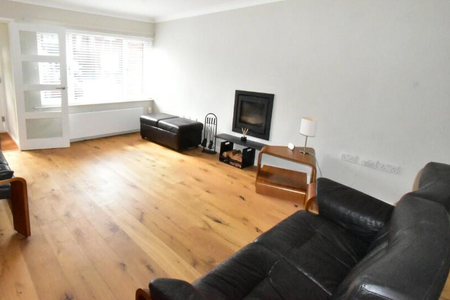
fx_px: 238
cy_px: 123
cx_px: 167
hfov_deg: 85.1
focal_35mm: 19
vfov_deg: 64.1
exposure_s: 1/200
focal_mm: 10
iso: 12800
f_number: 20
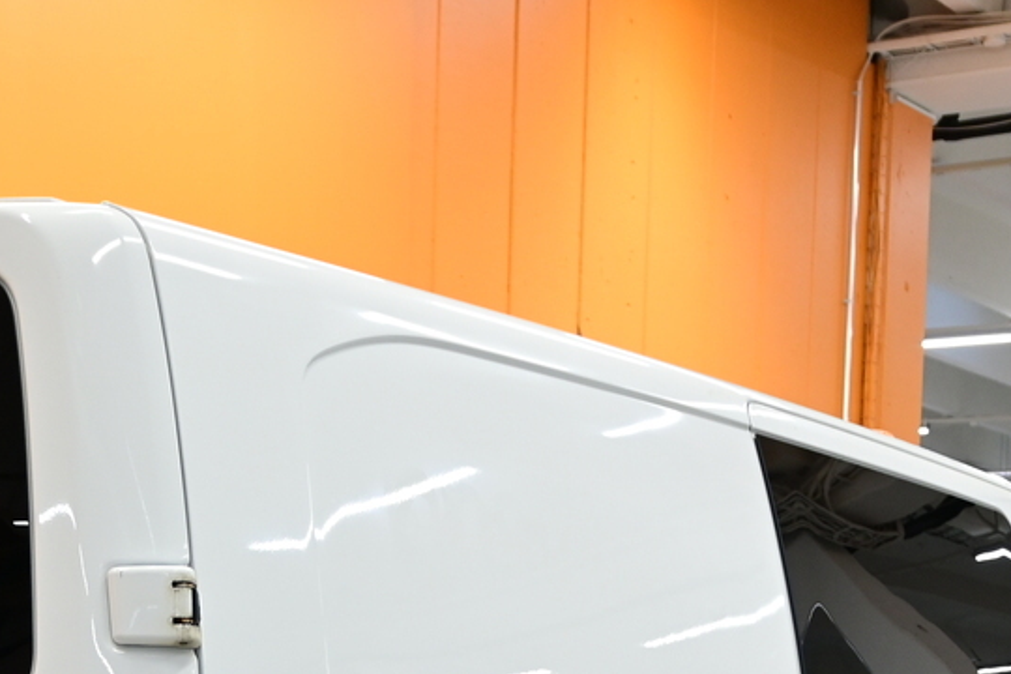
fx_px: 2527
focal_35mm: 90
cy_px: 979
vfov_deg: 14.3
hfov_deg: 22.5
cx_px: 358
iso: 320
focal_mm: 20
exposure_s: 1/50
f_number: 3.8
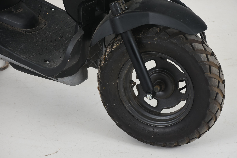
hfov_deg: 18.2
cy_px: 79
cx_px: 118
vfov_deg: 12.2
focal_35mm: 112
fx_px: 741
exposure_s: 1/160
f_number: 10
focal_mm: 75
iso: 200
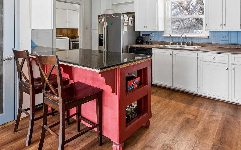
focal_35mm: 24
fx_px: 158
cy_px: 35
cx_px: 129
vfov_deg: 48.8
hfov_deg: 74.7
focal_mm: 10
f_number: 6.3
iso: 200
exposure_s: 1/30
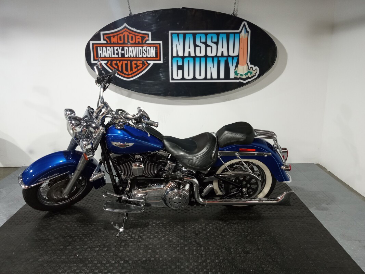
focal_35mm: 28
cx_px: 182
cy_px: 137
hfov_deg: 63.4
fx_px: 295
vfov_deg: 49.7
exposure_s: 1/40
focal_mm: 3.71
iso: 386
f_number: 2.2
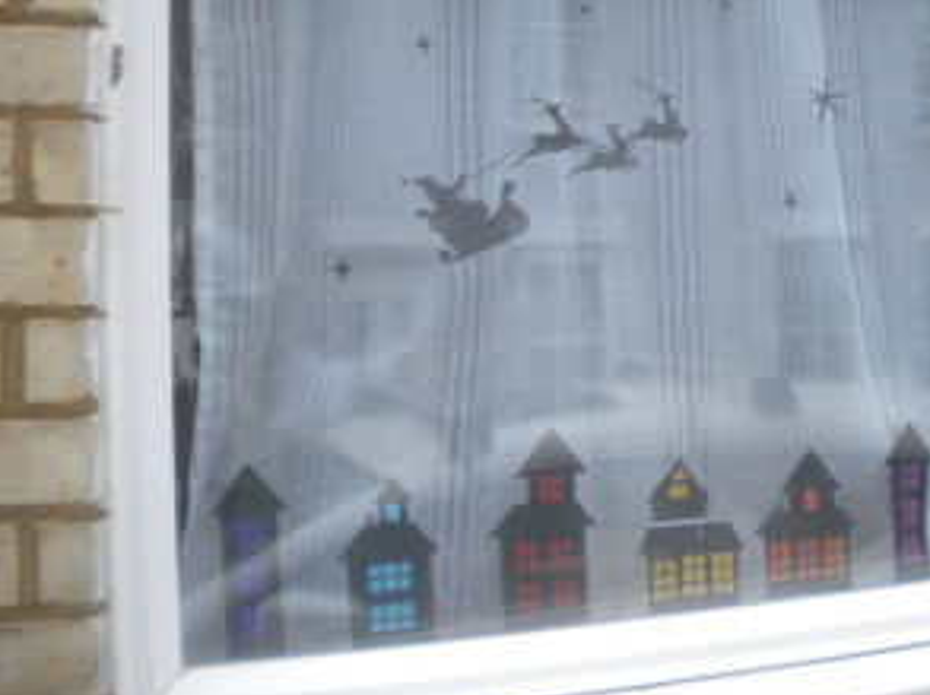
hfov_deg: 38.3
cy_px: 230
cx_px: 648
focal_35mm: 49
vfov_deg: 29.4
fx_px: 1315
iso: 80
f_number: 3.1
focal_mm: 6.3
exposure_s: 1/75.8
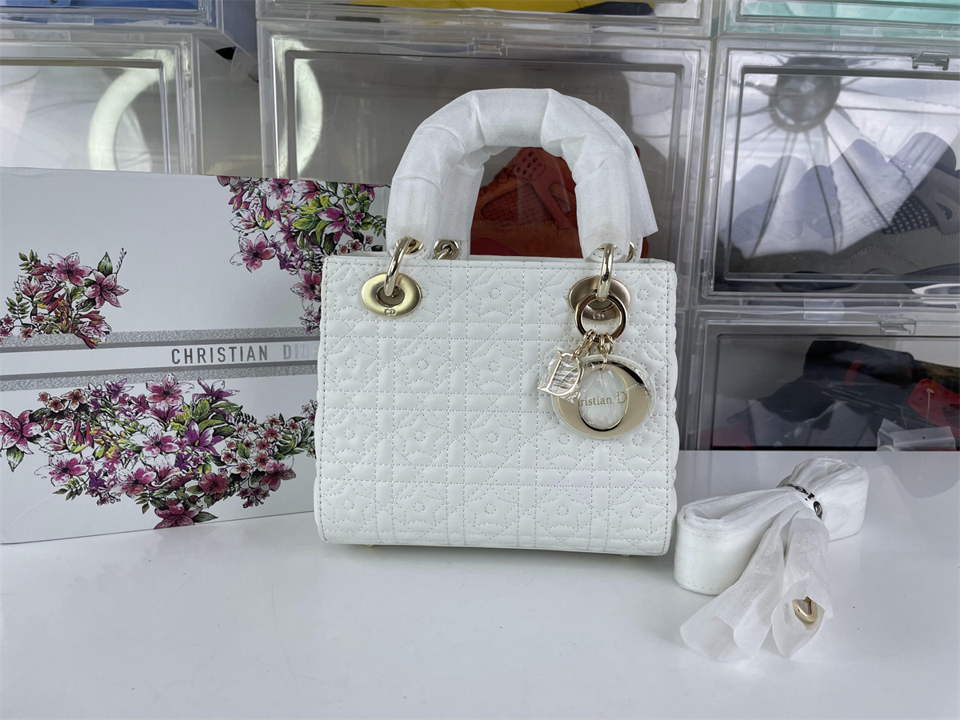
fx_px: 721
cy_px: 360
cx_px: 480
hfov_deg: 67.3
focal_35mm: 26
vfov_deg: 53.1
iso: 32
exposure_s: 1/336
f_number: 1.6
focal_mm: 4.2
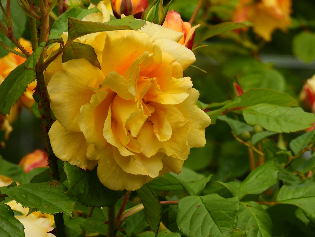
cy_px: 118
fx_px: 2366
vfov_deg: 5.7
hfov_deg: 7.6
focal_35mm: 260
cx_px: 158
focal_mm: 46.4
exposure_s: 1/1000
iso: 100
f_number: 4.5
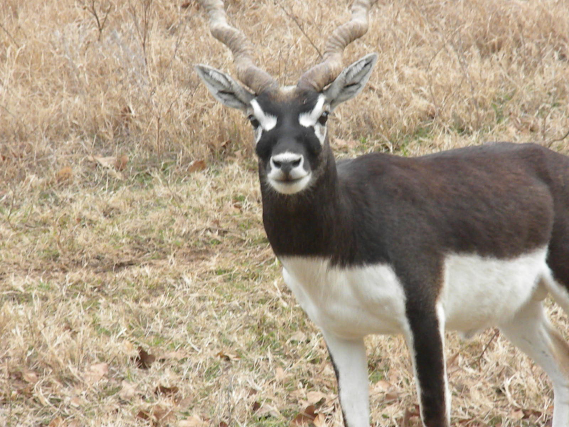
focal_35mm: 260
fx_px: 4274
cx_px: 284
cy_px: 214
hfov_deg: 7.6
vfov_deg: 5.7
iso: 640
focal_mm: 46.2
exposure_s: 1/101
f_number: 14
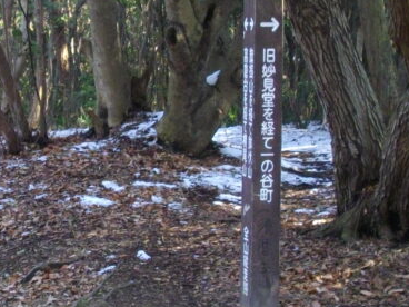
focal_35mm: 103
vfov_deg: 14.4
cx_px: 14
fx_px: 1217
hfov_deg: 18.6
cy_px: 132
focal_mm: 6.2
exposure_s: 1/60
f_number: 2.8
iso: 200
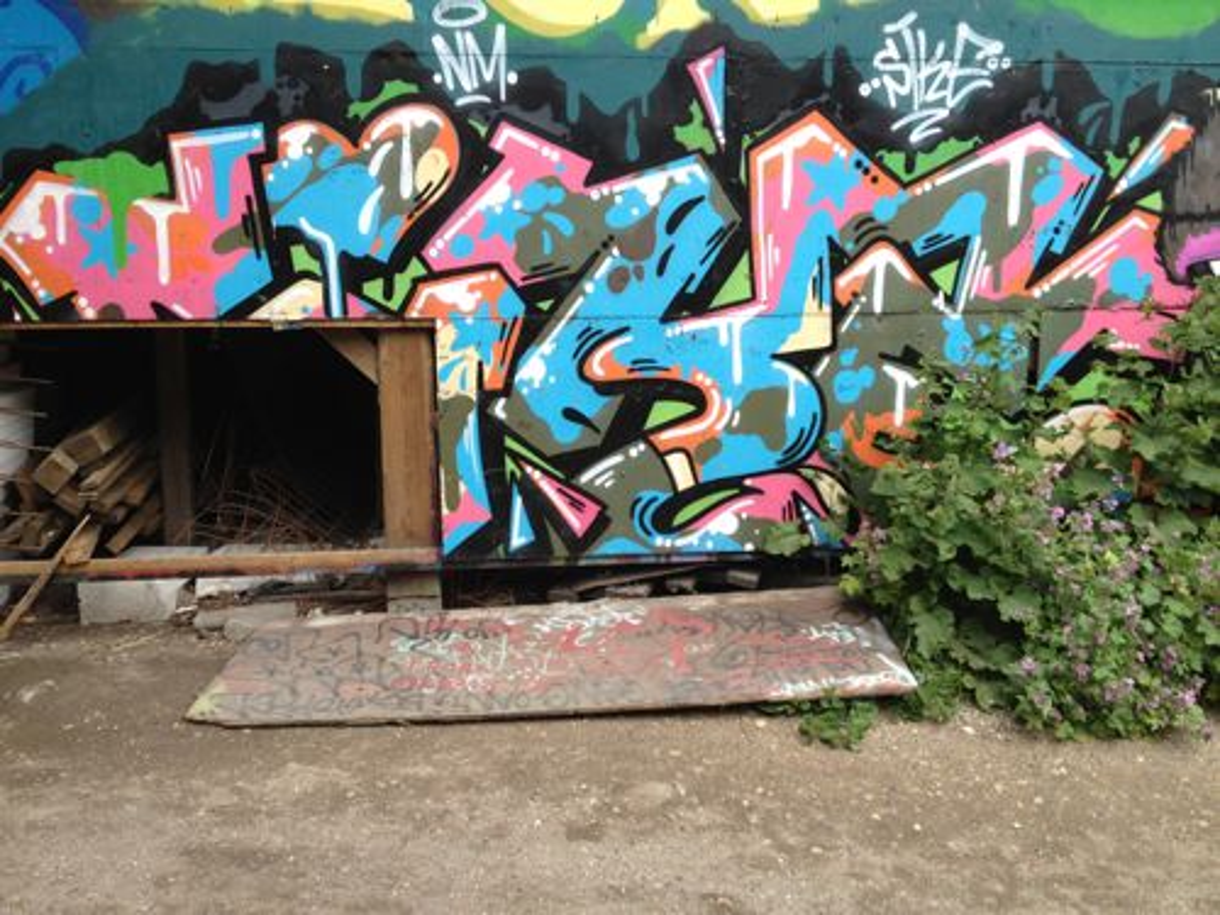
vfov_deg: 40.7
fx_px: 1234
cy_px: 458
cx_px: 610
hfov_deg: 52.6
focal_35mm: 35
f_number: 2.4
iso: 64
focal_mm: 4.28
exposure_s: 1/525
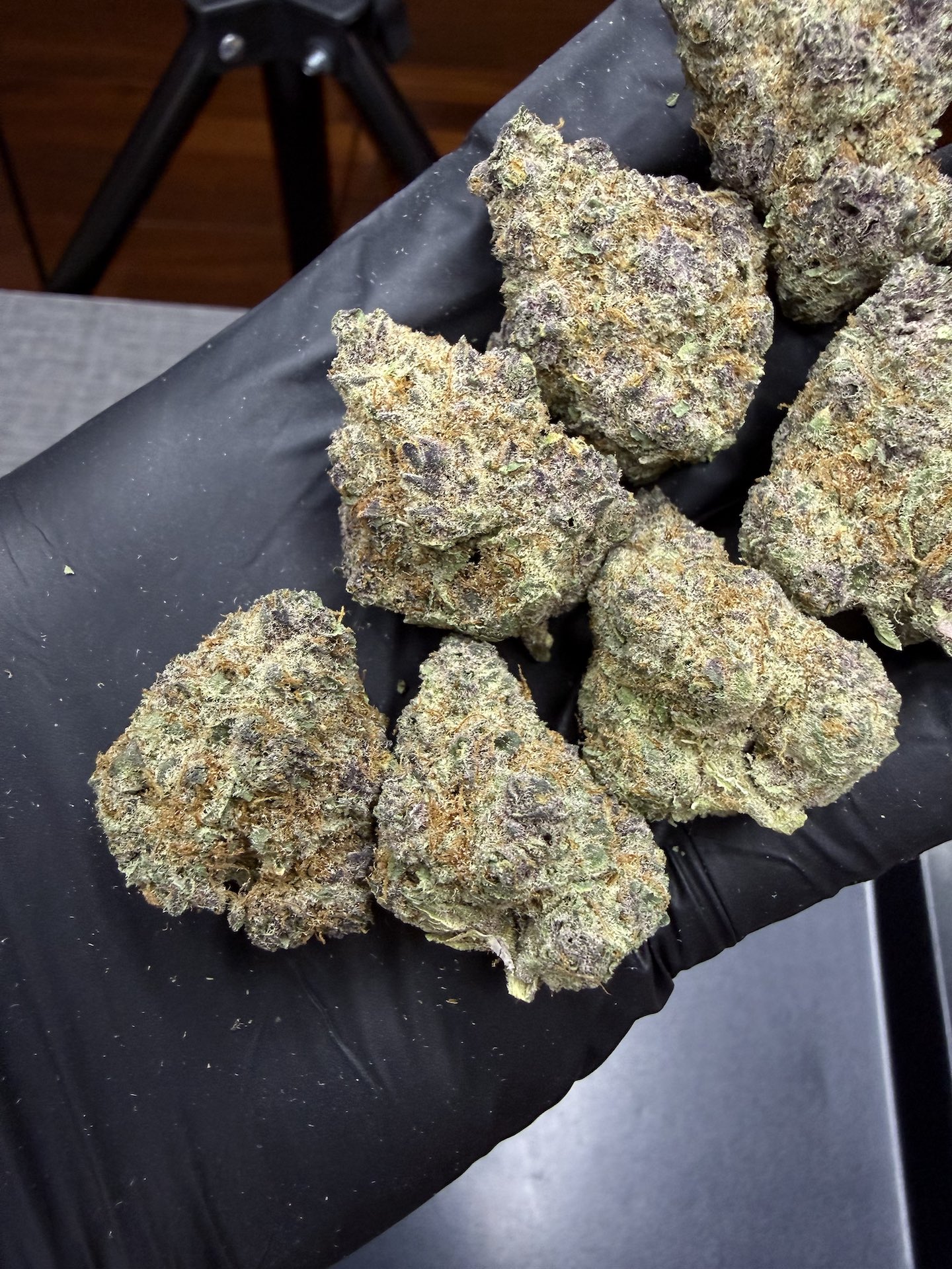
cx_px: 476
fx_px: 880
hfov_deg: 56.8
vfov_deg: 71.6
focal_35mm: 24
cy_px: 634
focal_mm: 2.22
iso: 250
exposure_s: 1/50
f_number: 2.2
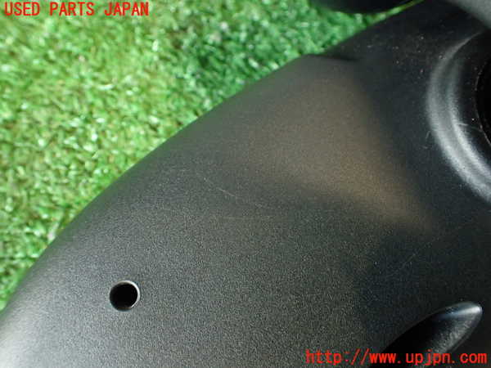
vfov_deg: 46.8
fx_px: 426
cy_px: 184
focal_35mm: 30
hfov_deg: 60.0
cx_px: 246
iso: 400
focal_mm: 5.4
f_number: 2.3
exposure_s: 1/30
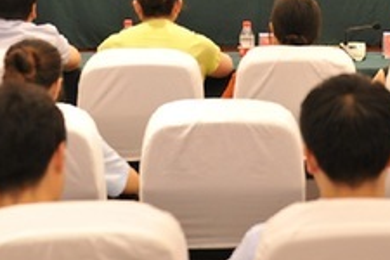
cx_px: 237
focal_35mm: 101
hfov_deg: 20.2
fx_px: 1094
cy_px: -60
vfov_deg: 13.2
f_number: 3.5
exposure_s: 1/125
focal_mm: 38
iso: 500
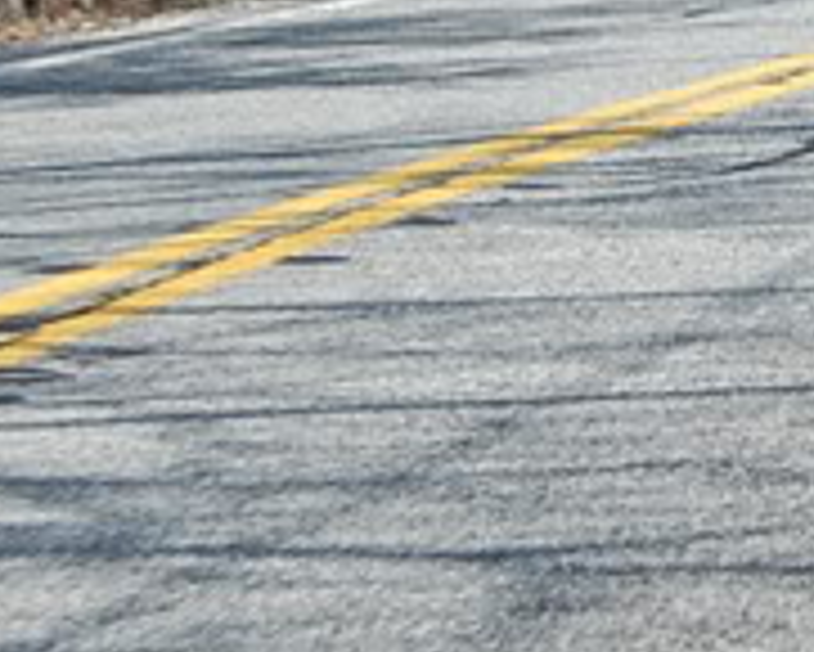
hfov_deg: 6.8
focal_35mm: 270
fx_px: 6508
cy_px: -144
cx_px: 1981
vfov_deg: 5.7
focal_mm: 34
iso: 200
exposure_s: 1/200
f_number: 7.1
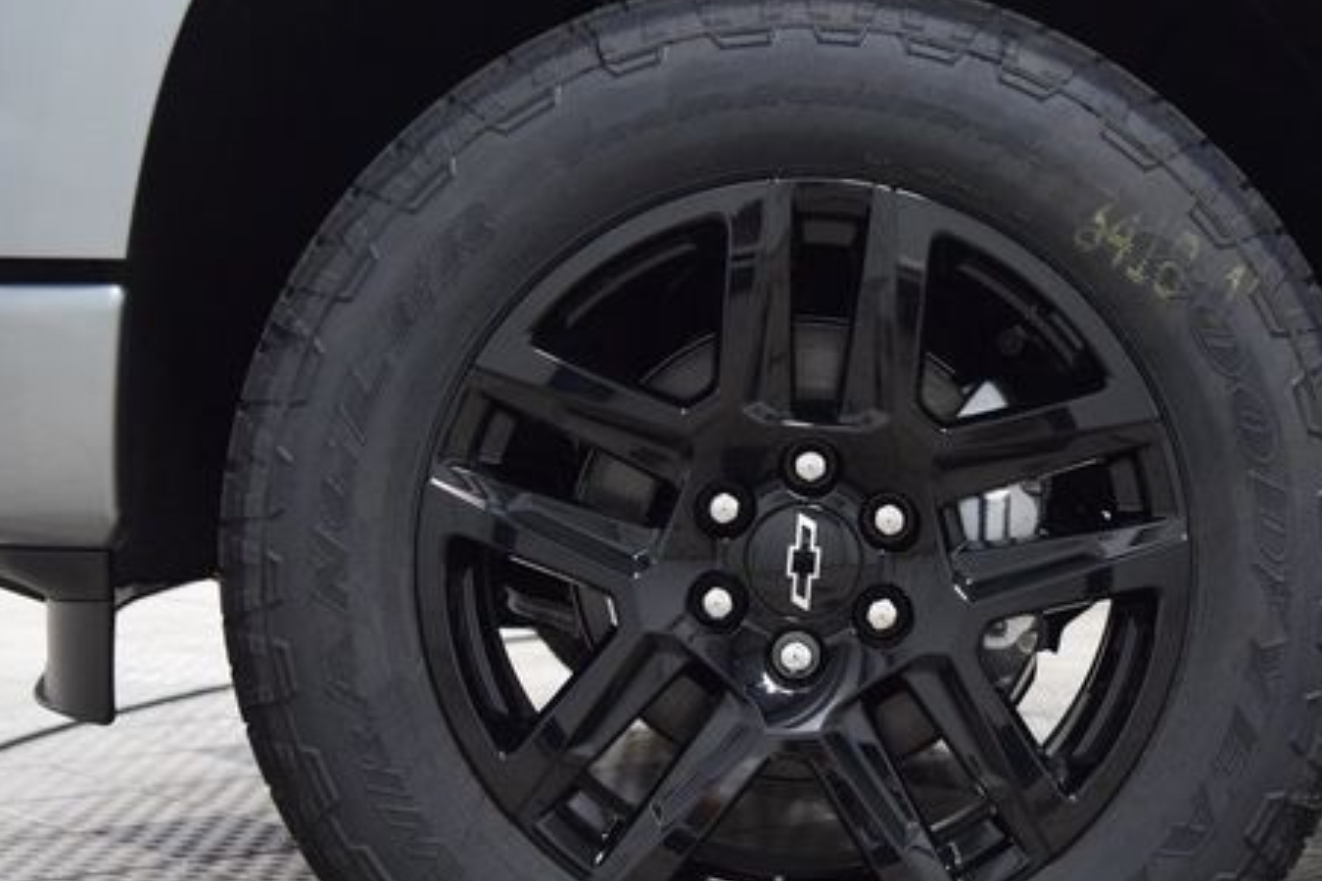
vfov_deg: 18.2
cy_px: 533
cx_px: 814
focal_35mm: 75
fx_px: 2743
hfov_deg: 27.0
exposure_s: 1/60
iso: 1600
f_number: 4
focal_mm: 35
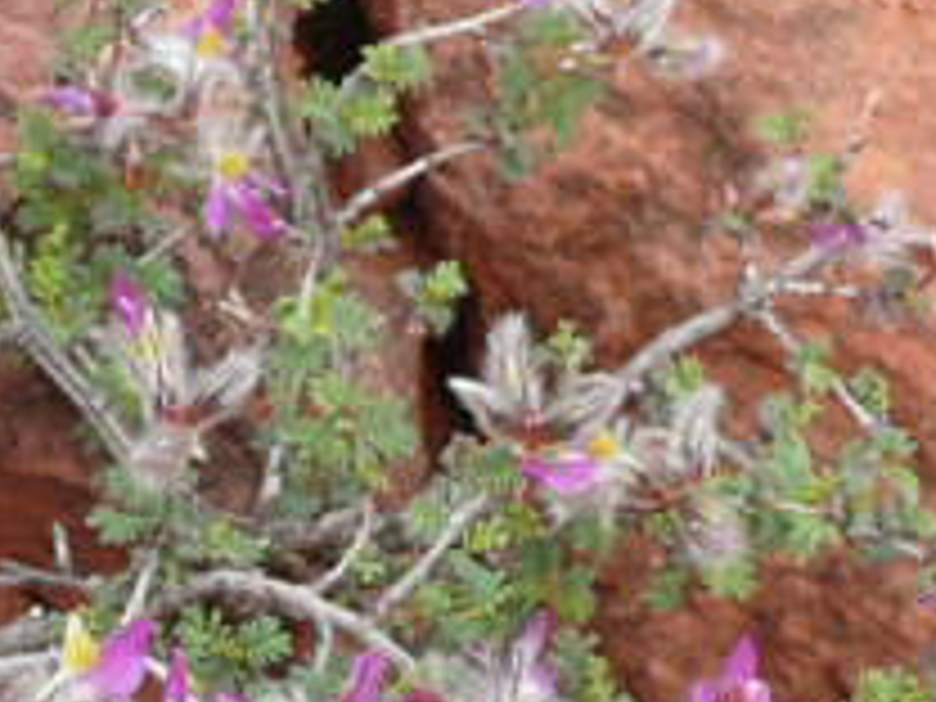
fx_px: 4489
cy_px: 837
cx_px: 198
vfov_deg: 8.8
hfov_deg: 11.9
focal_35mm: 166
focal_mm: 5.8
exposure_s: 1/250
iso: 100
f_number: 3.7
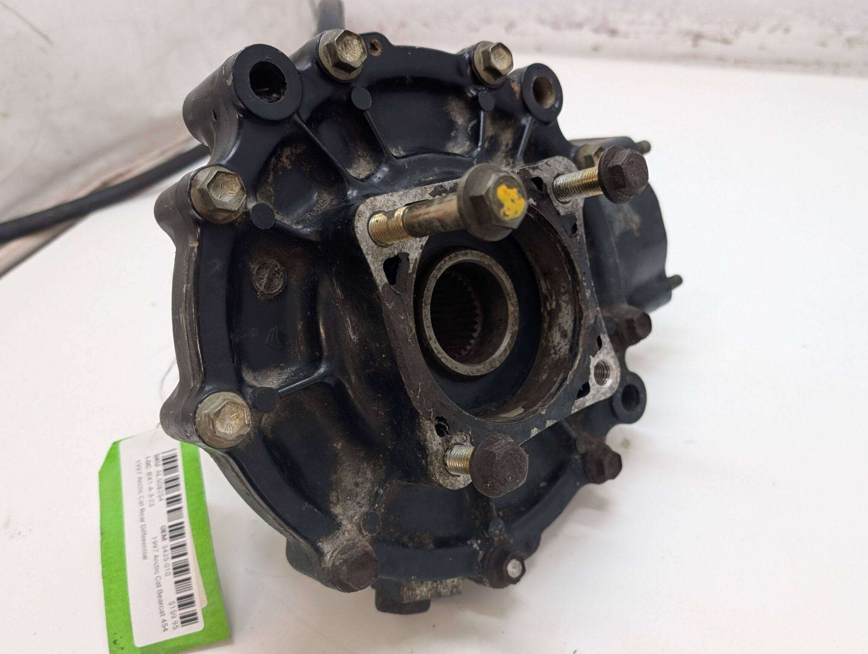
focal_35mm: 30
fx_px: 753
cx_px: 473
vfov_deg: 46.8
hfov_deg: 59.8
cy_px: 358
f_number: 1.68
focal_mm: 6.9
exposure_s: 1/120
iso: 234
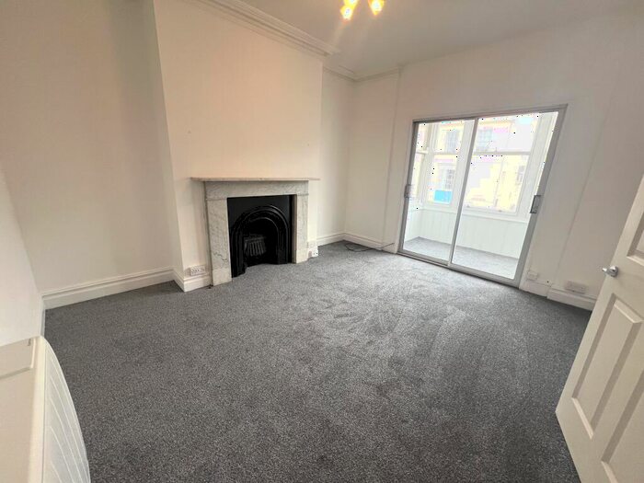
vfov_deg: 89.9
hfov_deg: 106.2
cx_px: 322
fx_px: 242
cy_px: 242
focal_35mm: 13
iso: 100
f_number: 1.8
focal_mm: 1.57
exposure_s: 1/100
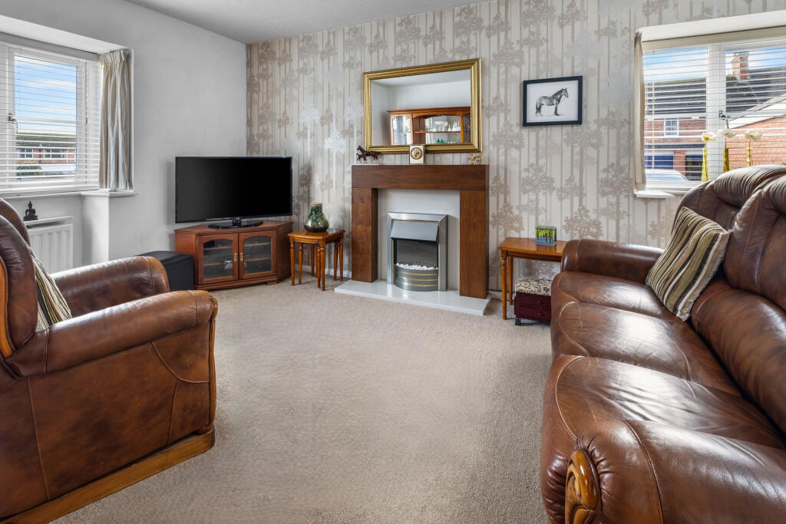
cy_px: 262
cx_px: 393
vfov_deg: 77.3
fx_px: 328
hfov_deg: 100.4
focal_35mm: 15
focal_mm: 10
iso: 160
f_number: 8
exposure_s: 4.5
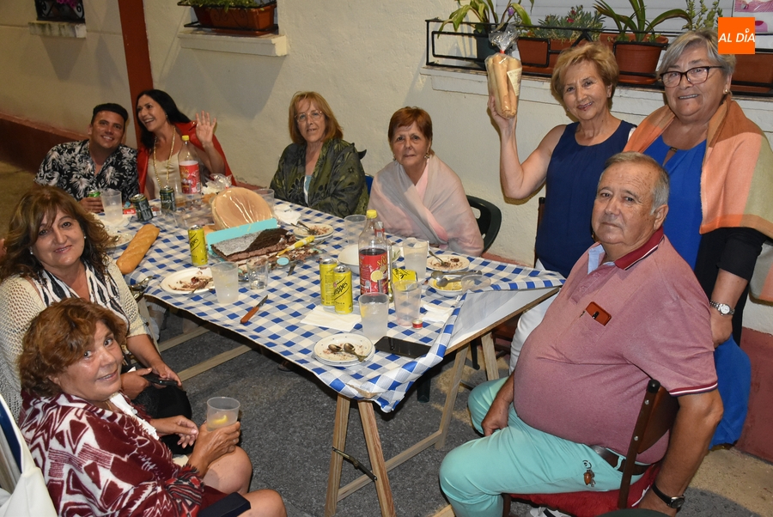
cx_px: 386
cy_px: 258
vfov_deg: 38.4
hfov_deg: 55.1
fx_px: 741
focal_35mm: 34
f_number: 3.8
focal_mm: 23
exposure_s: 1/60
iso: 2200
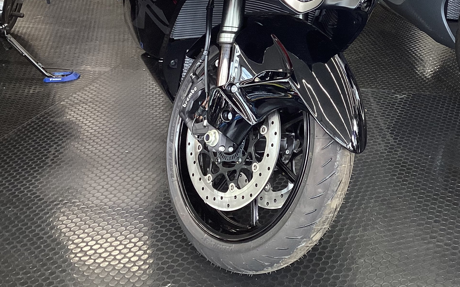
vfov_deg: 22.6
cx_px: 379
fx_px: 702
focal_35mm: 56
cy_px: 29
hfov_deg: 34.9
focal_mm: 3.3
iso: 50
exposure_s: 1/60
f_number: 2.4
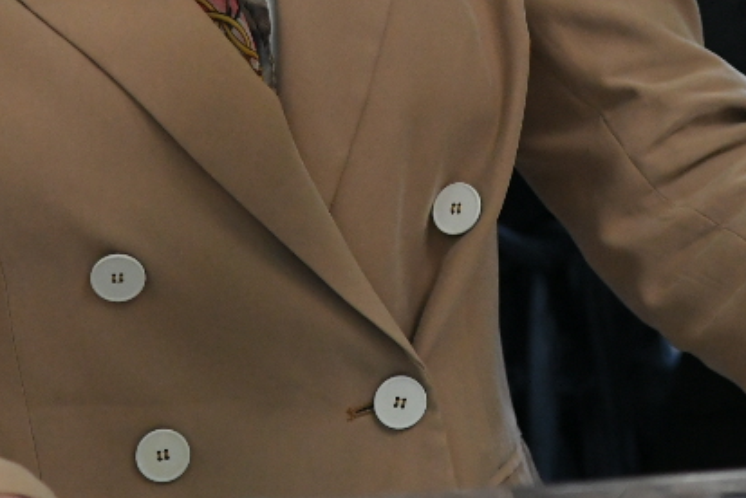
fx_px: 8129
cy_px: -309
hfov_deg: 5.3
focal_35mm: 392
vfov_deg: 3.5
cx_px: 509
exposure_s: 1/320
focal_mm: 100
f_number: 4
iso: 2500
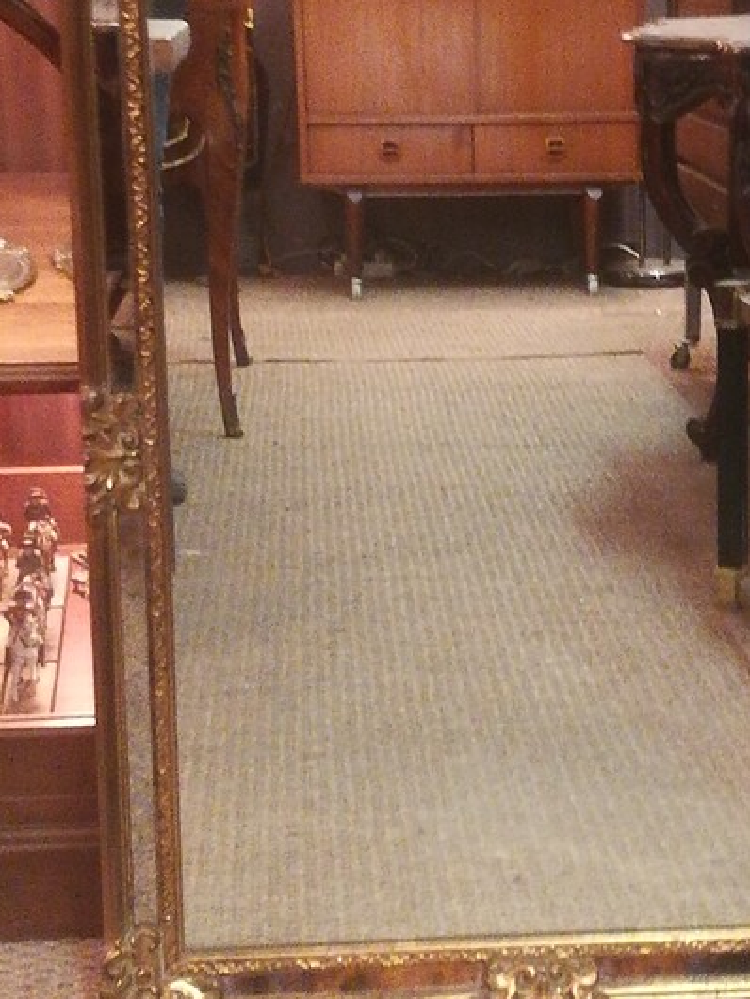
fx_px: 2569
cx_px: 535
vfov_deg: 22.0
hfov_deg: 16.5
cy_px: 385
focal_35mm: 89
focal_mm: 3.83
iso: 1000
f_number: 2.2
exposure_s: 1/14.3
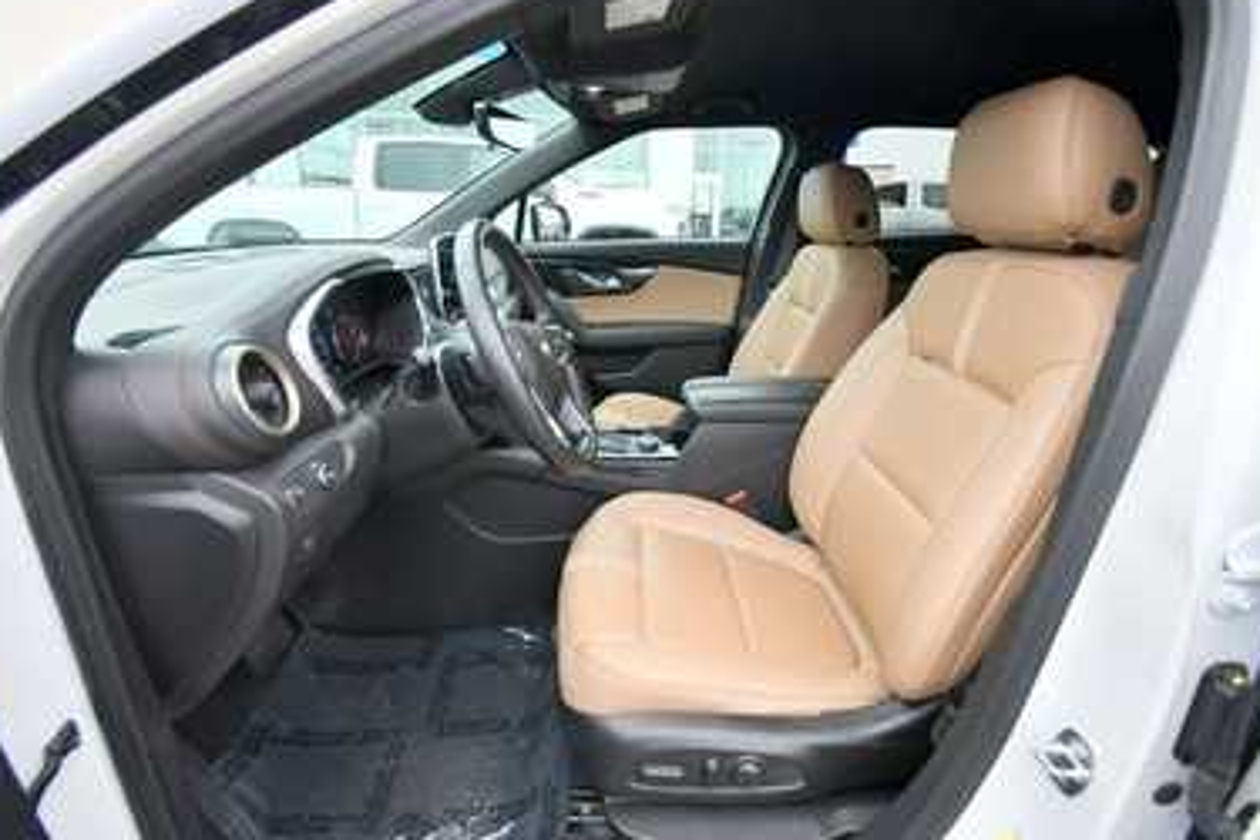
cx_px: 632
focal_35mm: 16
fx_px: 560
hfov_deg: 96.7
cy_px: 402
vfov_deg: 73.7
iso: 800
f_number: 4.5
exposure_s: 1/250
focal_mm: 10
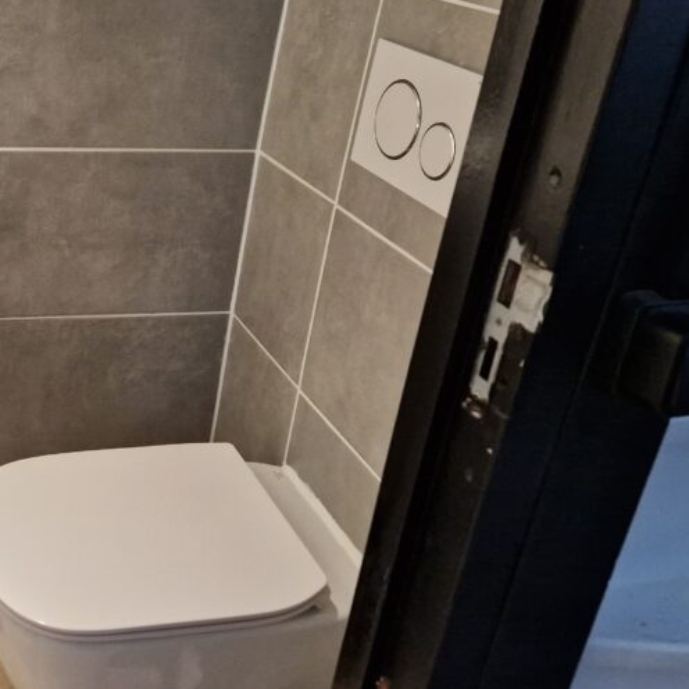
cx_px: 56
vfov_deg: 39.8
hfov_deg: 37.2
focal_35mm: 42
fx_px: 946
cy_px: 263
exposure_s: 1/100
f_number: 1.8
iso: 400
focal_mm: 5.4
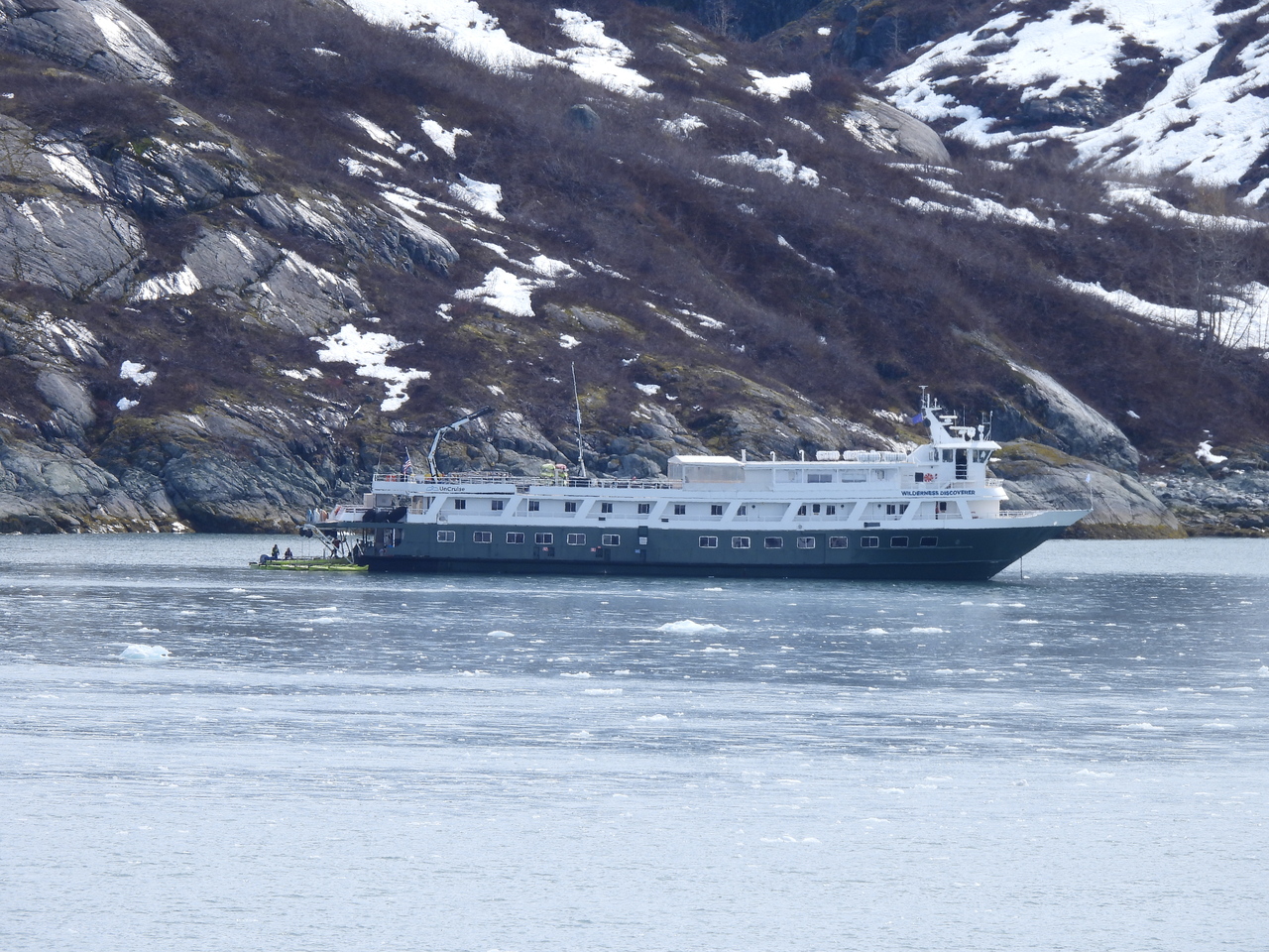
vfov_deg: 2.3
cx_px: 634
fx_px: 23829
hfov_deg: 3.1
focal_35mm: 650
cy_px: 476
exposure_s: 1/640
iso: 100
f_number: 5.6
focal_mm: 116
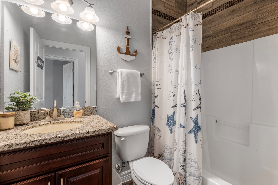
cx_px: 139
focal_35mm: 17
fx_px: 131
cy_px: 92
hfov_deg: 93.3
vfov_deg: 70.4
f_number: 9
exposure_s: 4
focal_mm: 17
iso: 250
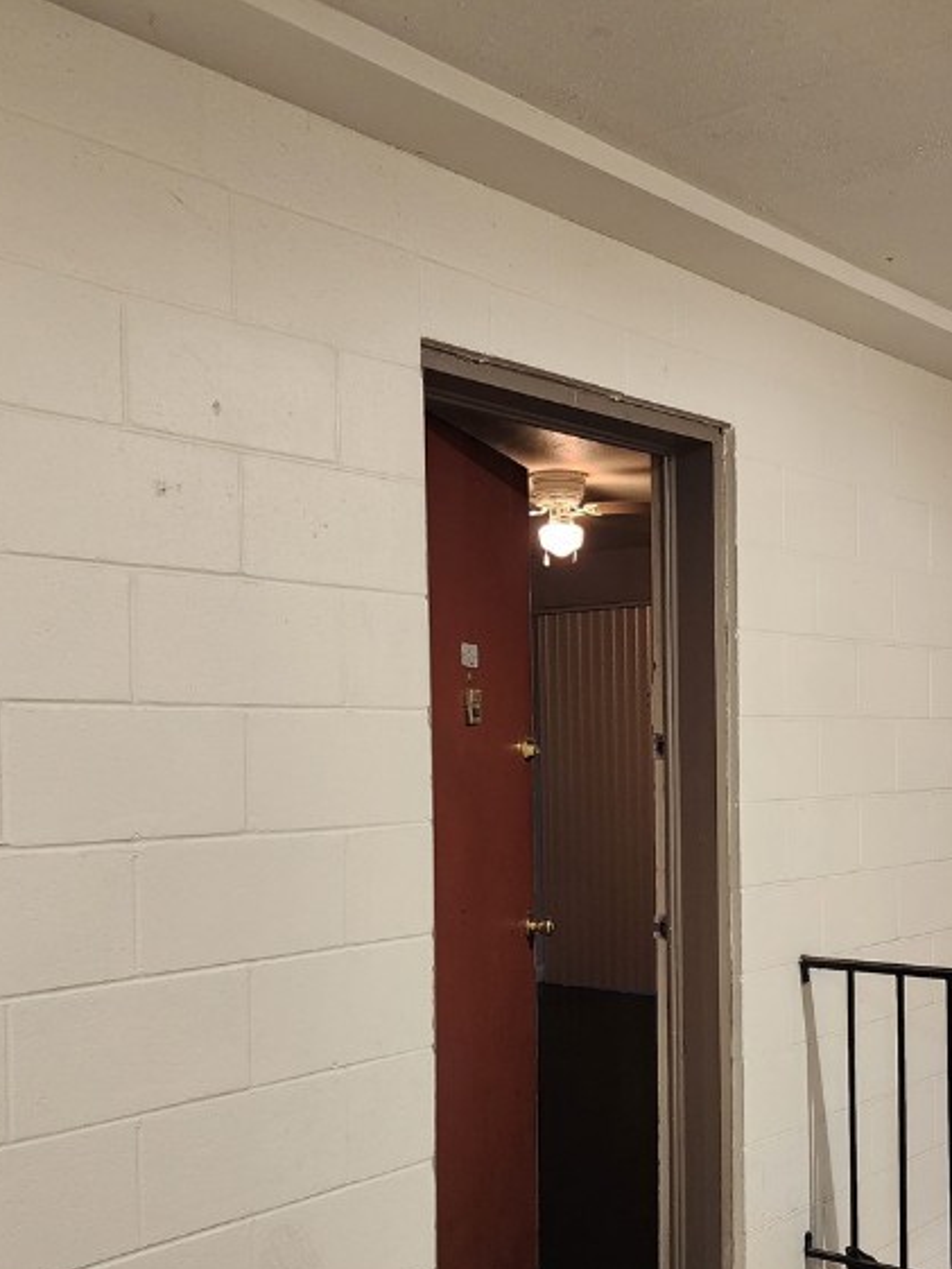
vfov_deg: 44.4
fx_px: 1540
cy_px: 792
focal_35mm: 42
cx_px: 672
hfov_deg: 33.9
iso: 250
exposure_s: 1/120
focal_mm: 6.4
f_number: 1.8
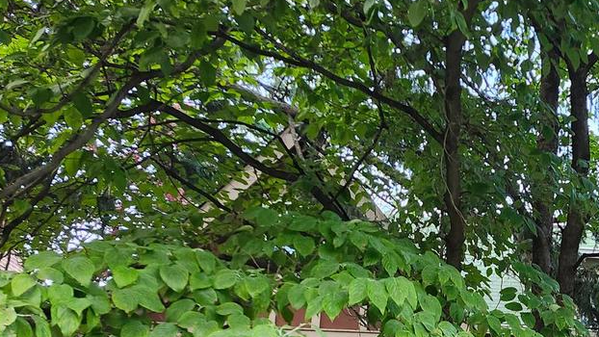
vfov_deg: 19.4
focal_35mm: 58
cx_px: 670
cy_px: 413
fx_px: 921
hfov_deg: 31.6
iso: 320
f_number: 1.8
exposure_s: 1/120
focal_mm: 5.54
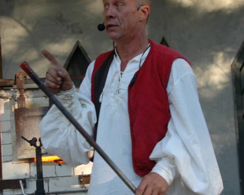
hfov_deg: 27.9
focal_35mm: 68
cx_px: 122
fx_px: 491
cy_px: 100
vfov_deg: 22.5
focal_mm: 32
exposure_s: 1/80
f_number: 4.5
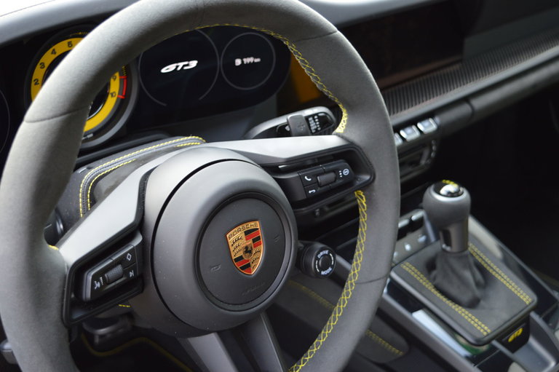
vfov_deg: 26.4
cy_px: 186
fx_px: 791
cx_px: 280
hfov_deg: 38.9
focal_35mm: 51
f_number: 4.5
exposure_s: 1/25
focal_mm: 34
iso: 400
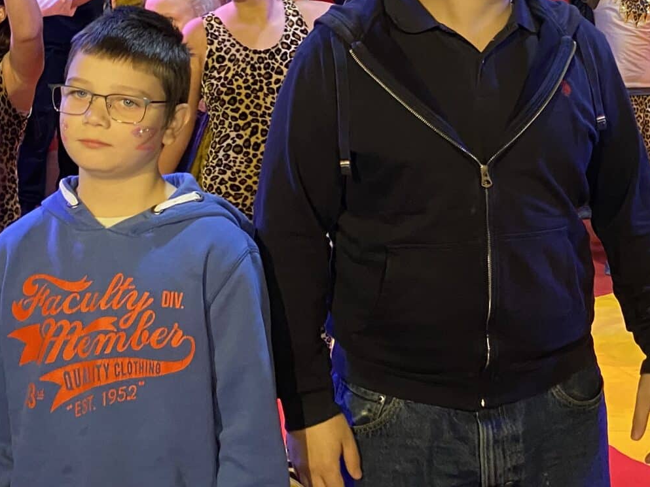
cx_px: 520
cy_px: 100
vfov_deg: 21.7
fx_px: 1258
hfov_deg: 28.4
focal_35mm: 67
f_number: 1.8
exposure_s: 1/50
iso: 320
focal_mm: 4.25
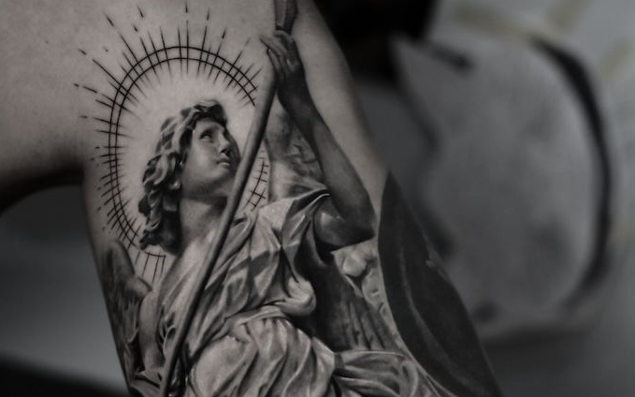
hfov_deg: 25.0
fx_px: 1432
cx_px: 323
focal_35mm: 83
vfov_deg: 15.5
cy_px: 376
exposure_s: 1/320
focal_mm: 35
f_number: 1.8
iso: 1250
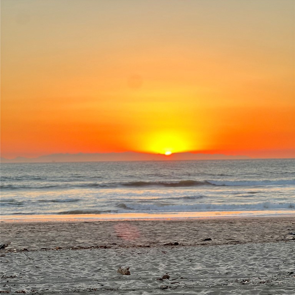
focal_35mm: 91
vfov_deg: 19.0
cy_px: 196
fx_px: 877
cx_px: 148
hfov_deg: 19.1
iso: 160
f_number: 2.8
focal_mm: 9
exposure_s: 1/121
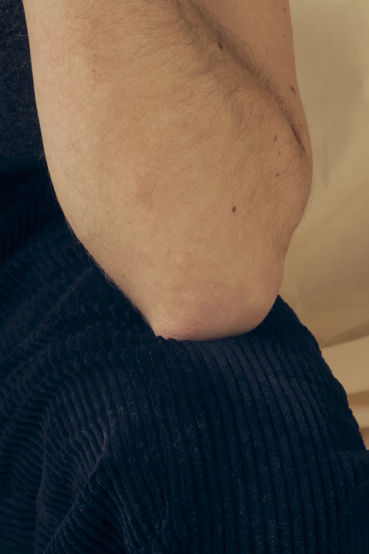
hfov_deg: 8.7
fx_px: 2399
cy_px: -157
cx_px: -86
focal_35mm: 156
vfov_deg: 12.8
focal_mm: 33
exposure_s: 1/125
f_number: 8
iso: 400
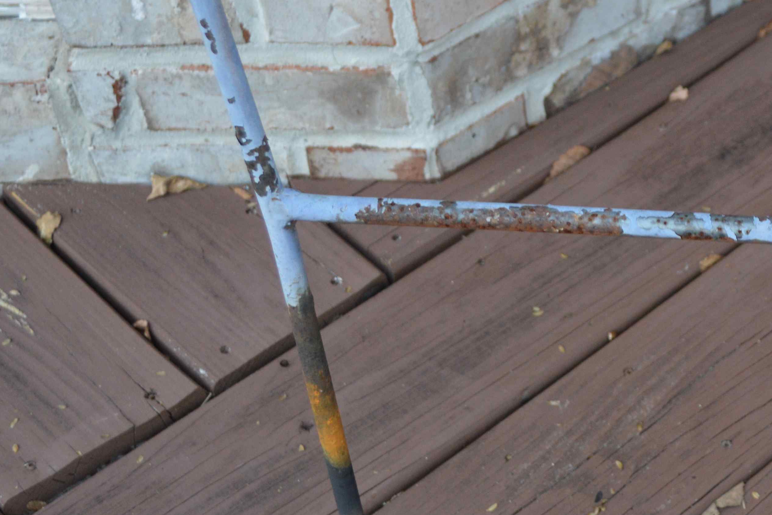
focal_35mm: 86
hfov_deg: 22.7
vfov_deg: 15.9
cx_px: 765
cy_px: 199
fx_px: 1844
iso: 560
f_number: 4
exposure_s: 1/60
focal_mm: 24
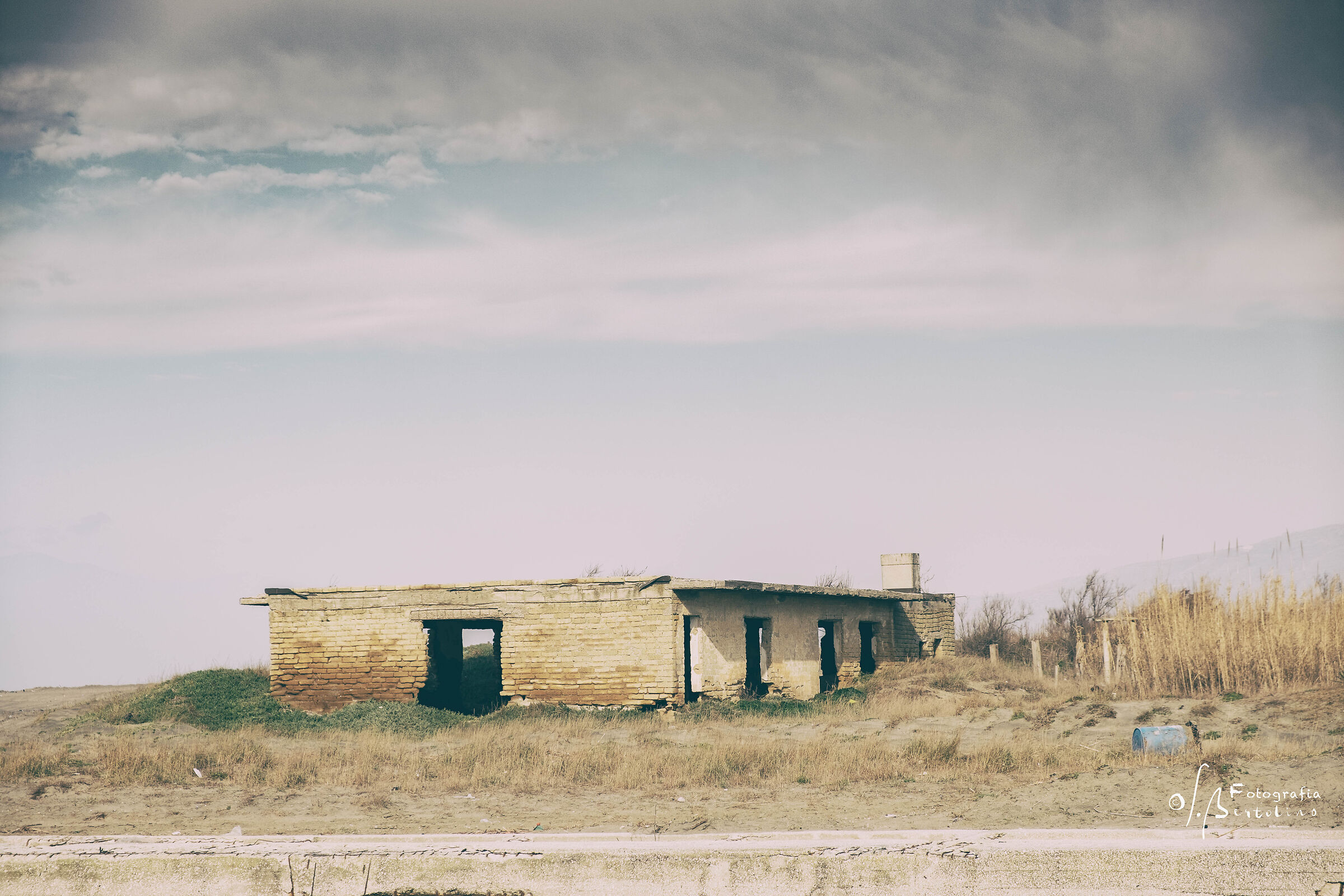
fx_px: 3098
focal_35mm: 83
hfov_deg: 24.5
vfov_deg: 16.5
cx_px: 672
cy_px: 448
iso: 200
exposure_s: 1/500
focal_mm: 55
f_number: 5
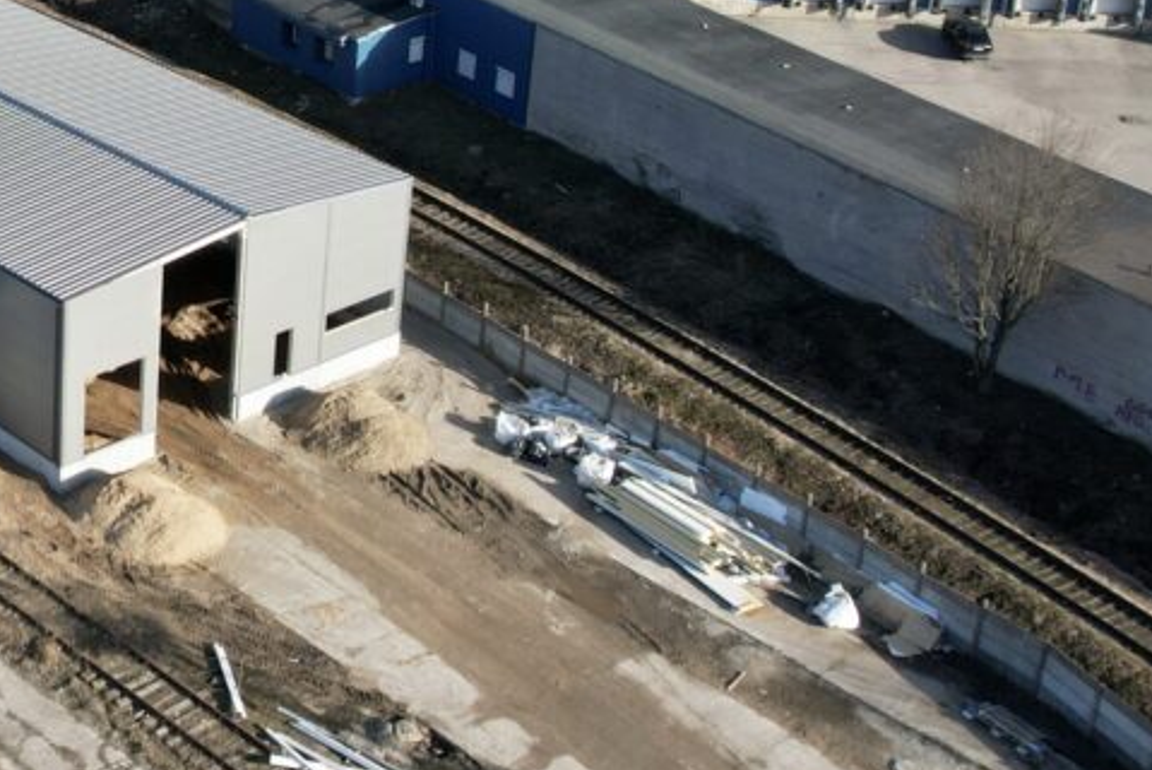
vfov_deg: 28.7
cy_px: 333
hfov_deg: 36.6
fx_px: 1505
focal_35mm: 47
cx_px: -60
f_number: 2.8
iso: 140
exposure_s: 1/1500
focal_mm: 8.38
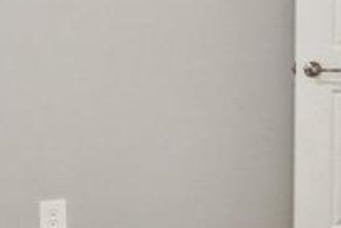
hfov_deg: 11.9
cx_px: 956
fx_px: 1070
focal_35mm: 113
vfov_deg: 12.0
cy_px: 4
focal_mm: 16
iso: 250
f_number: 9
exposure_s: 1/3
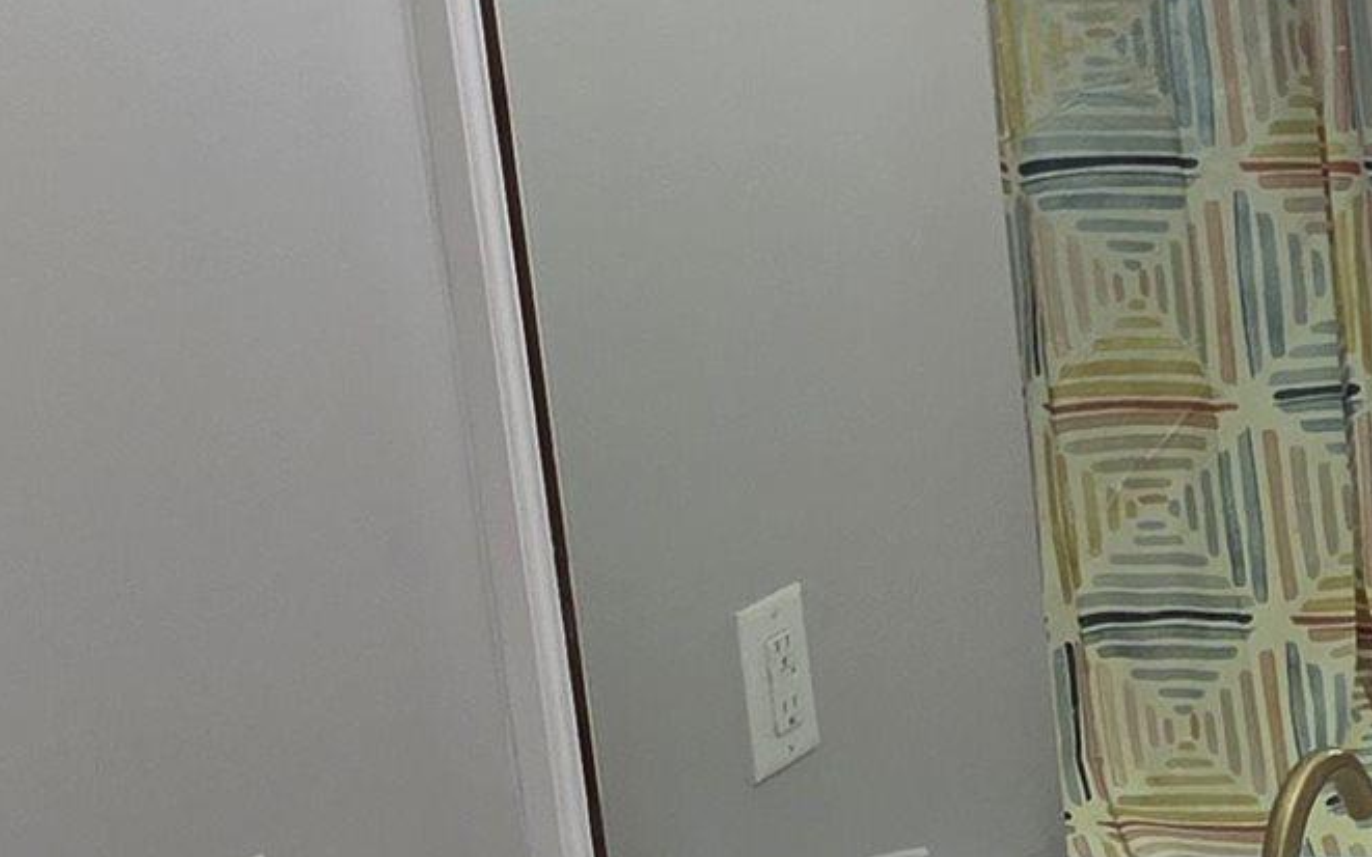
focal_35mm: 64
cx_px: 2186
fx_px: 2393
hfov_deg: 23.6
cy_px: 344
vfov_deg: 20.3
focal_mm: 2.2
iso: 50
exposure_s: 1/120
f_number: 1.9
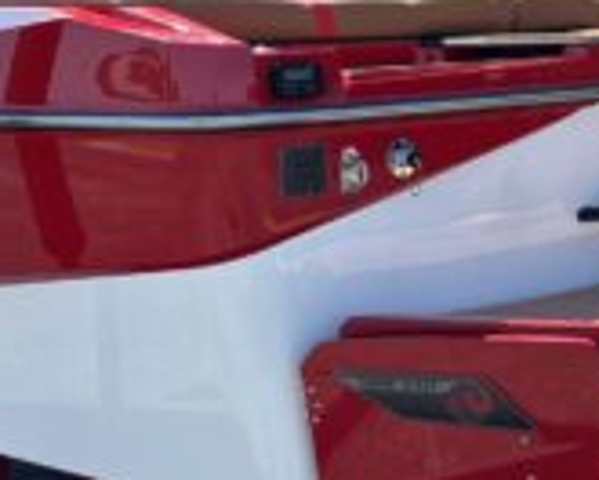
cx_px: 169
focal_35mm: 82
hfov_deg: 23.1
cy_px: 138
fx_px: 1454
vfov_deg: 18.6
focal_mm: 5.96
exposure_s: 1/1279
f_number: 1.6
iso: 50
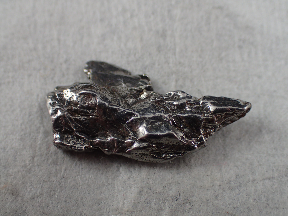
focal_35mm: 61
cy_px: 108
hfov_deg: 31.7
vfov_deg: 24.0
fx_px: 508
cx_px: 144
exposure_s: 1/250
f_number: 3.6
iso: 200
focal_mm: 11.01
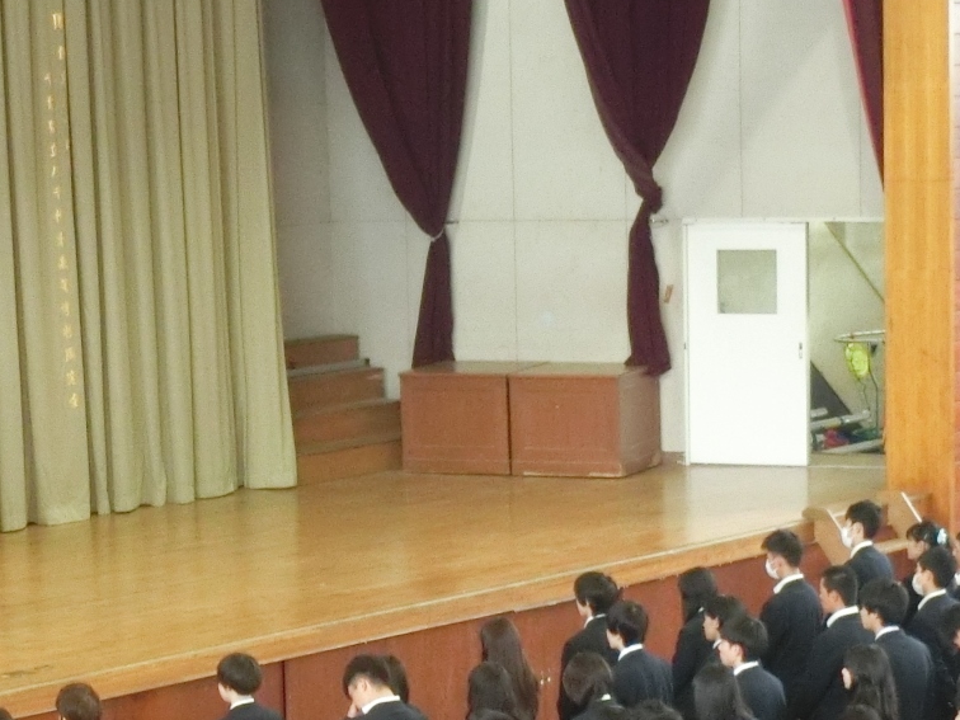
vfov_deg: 13.3
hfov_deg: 17.9
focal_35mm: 110
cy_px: 649
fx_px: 3051
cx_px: 477
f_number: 4.7
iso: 800
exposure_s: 1/30
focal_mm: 9.3
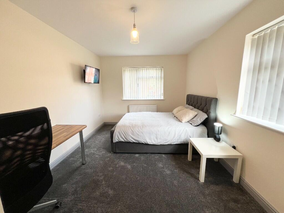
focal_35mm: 13
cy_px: 106
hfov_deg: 106.2
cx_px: 142
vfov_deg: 89.9
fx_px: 107
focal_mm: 1.57
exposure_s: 1/99
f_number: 1.8
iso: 80
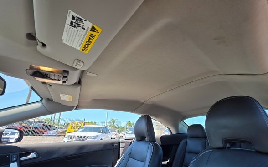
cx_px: 144
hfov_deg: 101.3
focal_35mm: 15
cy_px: 102
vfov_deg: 73.7
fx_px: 110
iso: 40
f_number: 1.9
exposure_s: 1/286
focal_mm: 2.2
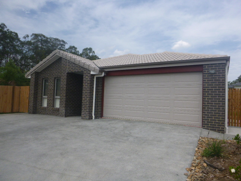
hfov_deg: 69.4
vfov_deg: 54.9
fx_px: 174
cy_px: 90
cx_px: 120
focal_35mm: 25
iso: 100
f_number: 3.9
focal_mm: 4.5
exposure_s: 1/800
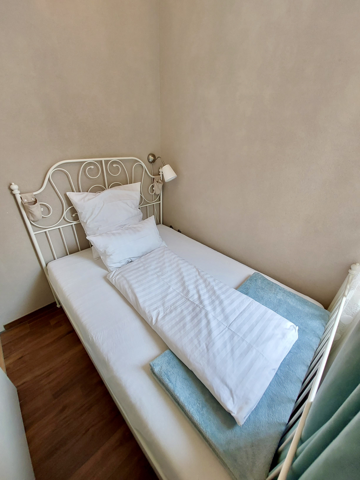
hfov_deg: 89.9
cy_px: 240
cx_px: 180
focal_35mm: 13
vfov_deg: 106.2
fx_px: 180
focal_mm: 1.42
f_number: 2.2
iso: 100
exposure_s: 1/100
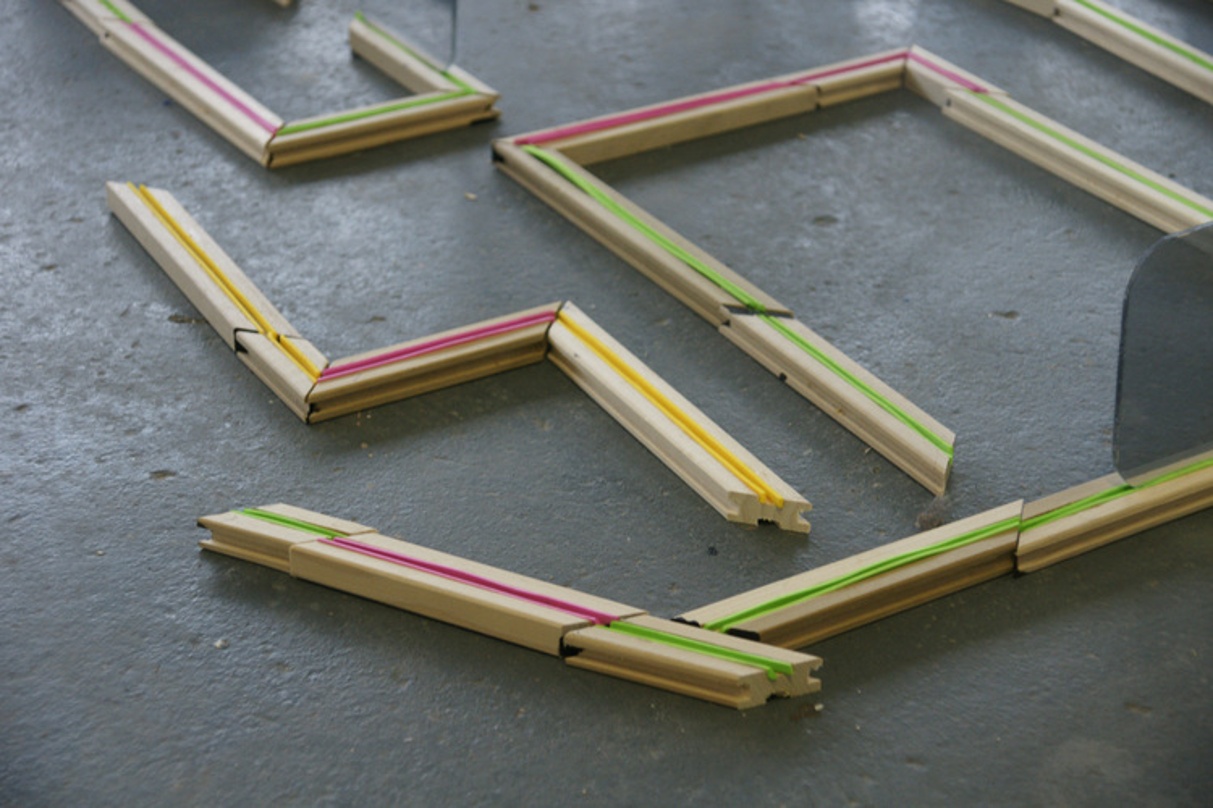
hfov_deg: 29.9
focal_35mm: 68
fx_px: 2274
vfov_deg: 20.2
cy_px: 404
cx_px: 606
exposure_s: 1/50
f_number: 5
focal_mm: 45
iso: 800
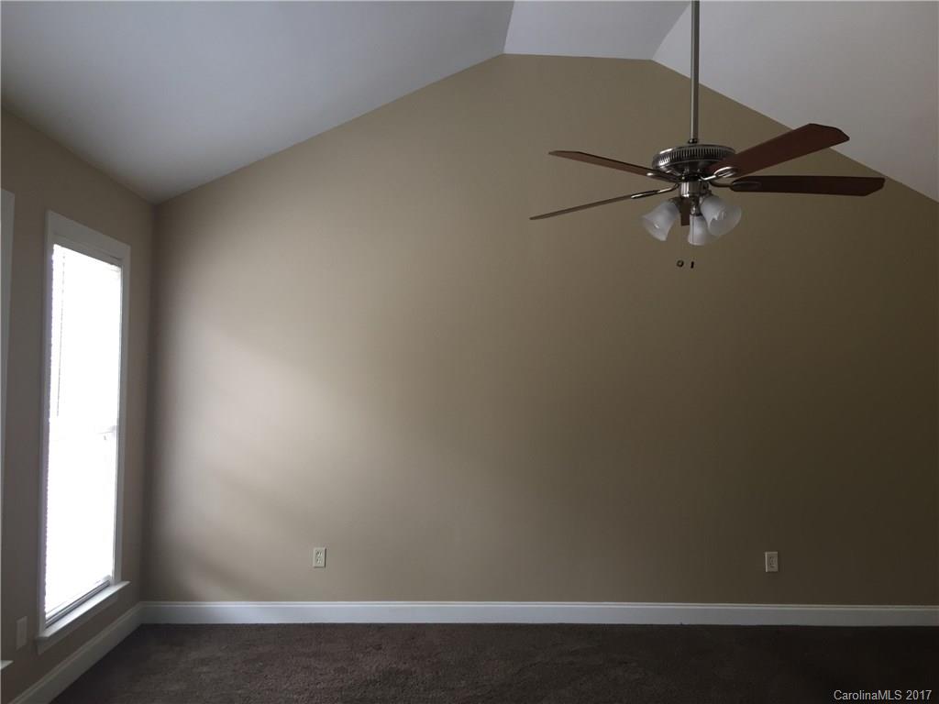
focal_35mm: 29
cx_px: 470
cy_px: 352
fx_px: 787
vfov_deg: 48.2
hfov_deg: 61.7
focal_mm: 4.15
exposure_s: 1/30
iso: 64
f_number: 2.2
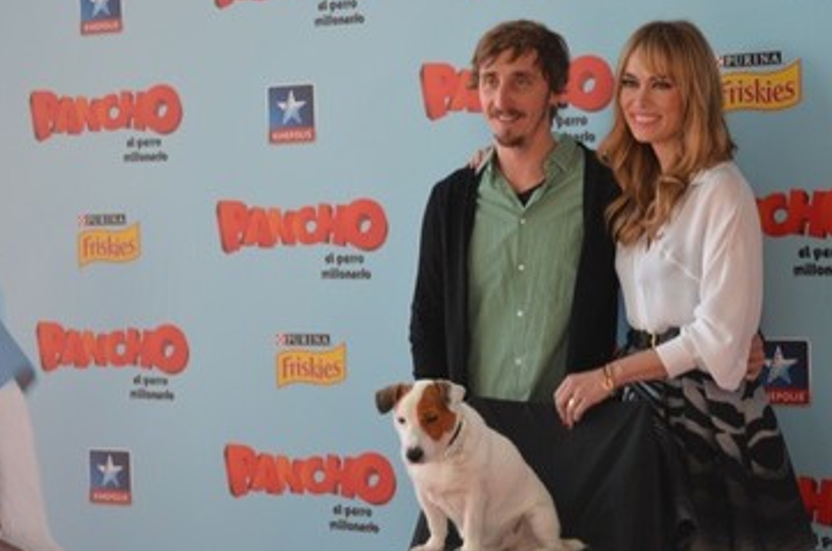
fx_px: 1983
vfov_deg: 15.8
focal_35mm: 86
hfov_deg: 23.7
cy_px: 290
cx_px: 502
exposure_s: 1/125
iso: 400
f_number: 5.3
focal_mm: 46
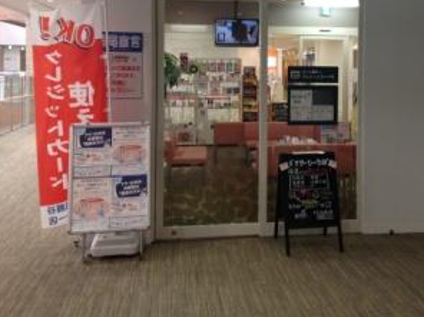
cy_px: 88
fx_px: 648
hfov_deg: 35.8
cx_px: 288
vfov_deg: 27.2
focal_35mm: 53
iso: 80
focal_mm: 4.28
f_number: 2.4
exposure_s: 1/60
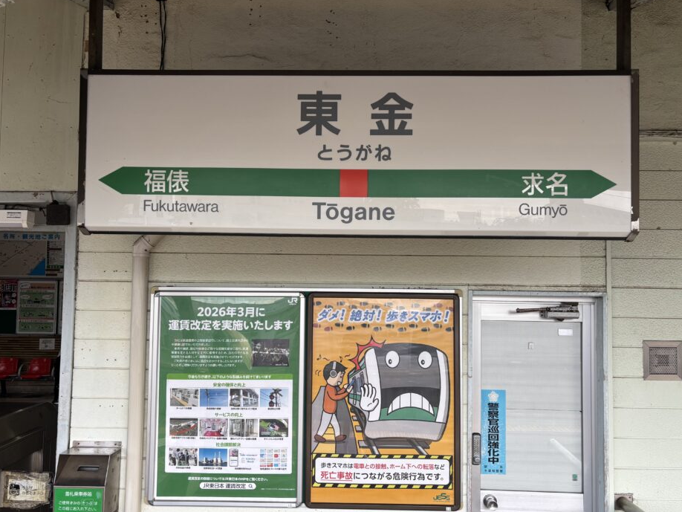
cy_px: 265
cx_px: 342
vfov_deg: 48.2
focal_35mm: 29
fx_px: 572
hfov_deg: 61.6
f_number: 1.6
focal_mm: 5.96
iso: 40
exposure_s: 1/251
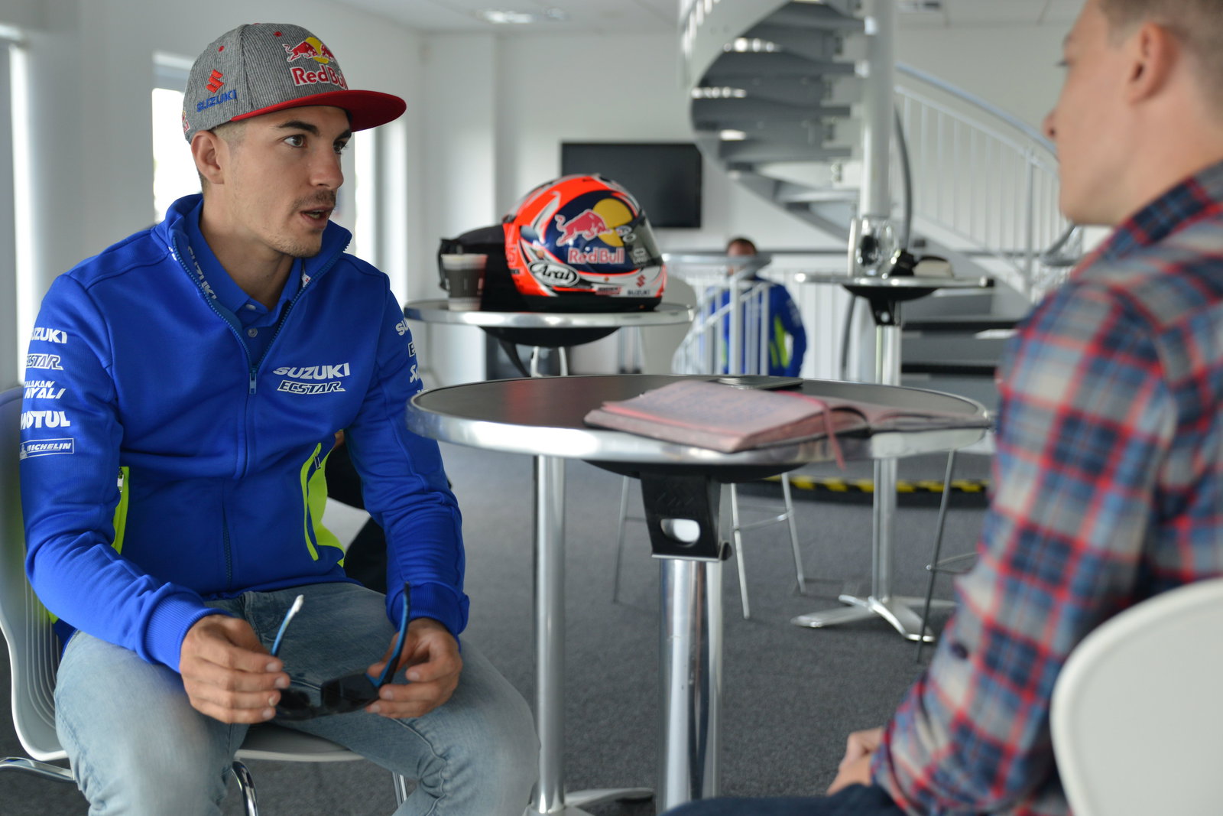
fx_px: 1563
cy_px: 408
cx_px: 612
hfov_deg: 42.7
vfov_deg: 29.2
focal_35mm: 46
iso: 560
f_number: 4.5
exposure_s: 1/125
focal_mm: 46
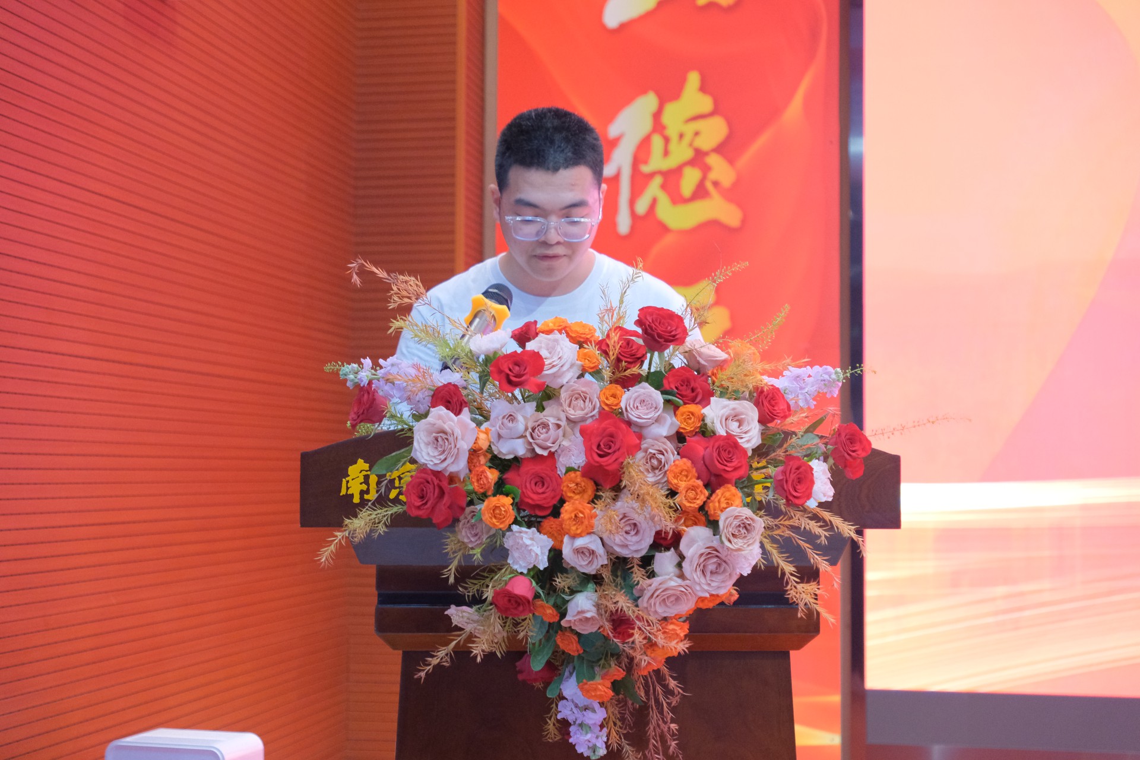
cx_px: 570
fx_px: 1647
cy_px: 380
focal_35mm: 52
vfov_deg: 26.0
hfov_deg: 38.2
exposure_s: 1/100
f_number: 2.8
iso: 3200
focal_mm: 34.9
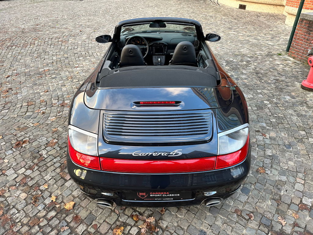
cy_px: 118
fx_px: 217
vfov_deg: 56.8
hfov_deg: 71.6
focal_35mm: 24
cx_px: 156
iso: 125
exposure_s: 1/121
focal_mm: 6.86
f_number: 1.78
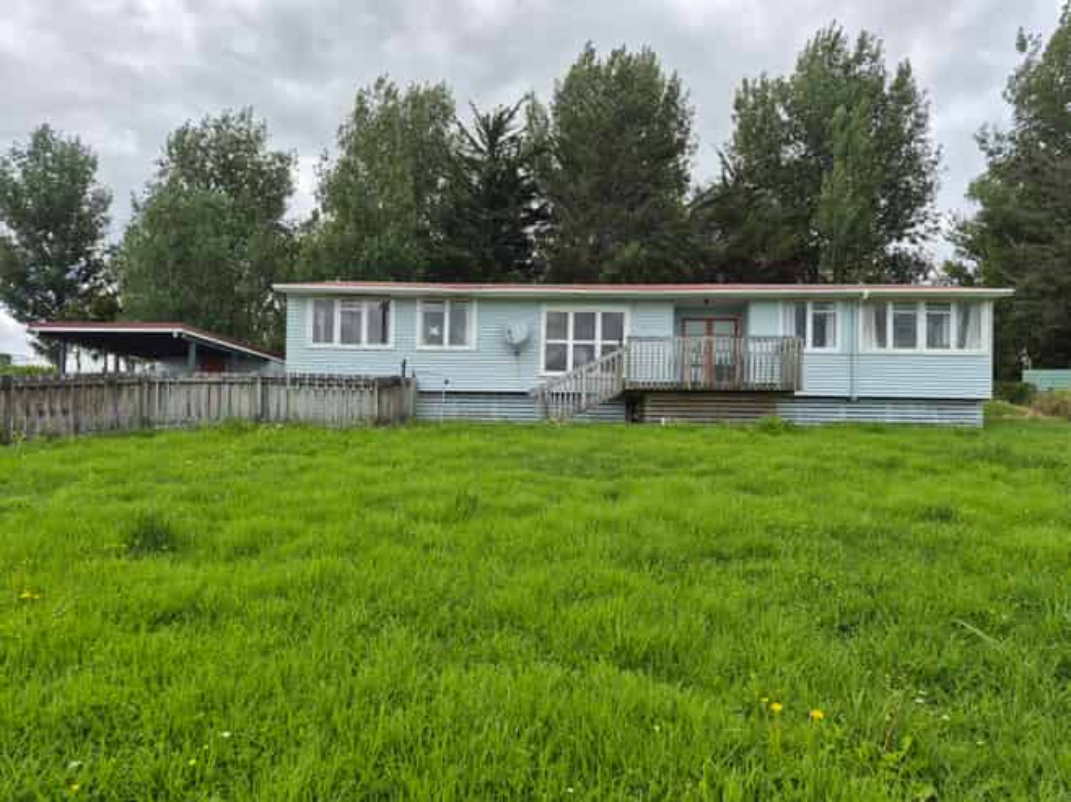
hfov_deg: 73.9
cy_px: 401
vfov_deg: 58.8
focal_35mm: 23
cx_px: 536
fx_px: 711
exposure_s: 1/5760
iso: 80
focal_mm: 5.4
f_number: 1.8
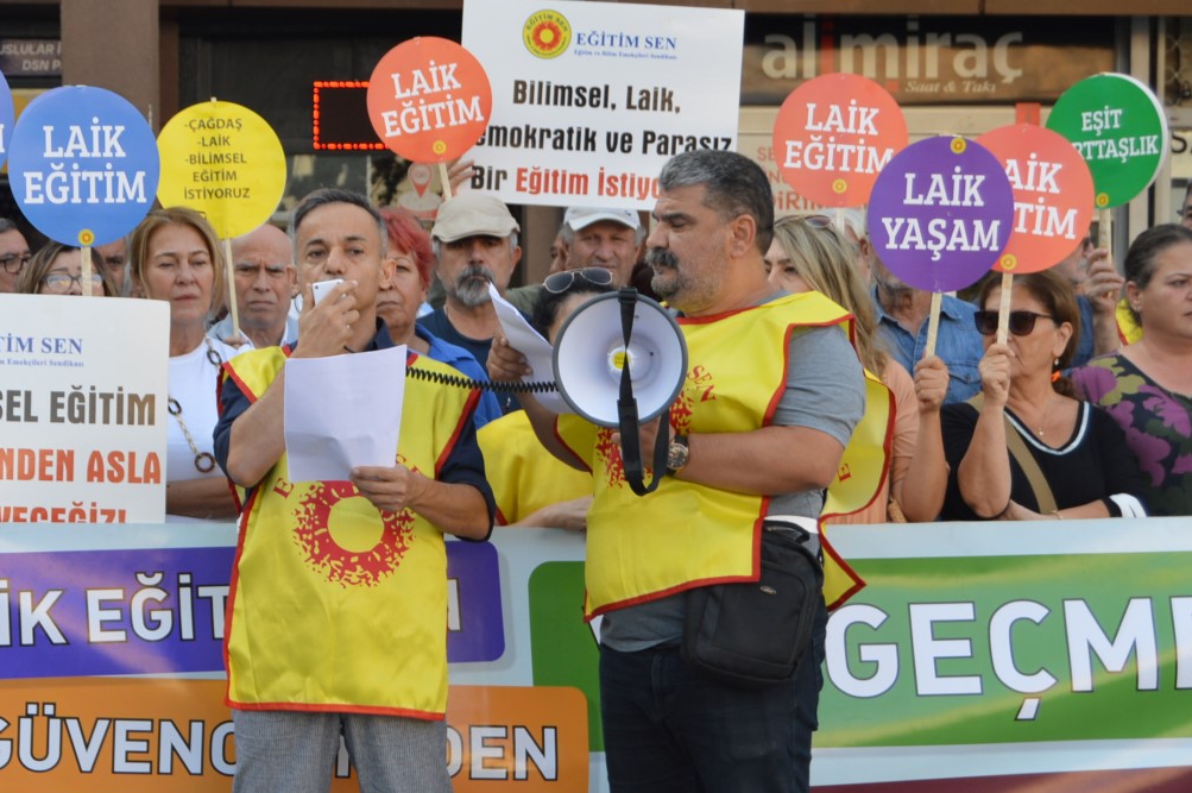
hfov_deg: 19.9
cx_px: 354
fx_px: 3374
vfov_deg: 13.4
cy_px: 552
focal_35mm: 102
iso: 200
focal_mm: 42
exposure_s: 1/125
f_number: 5.6
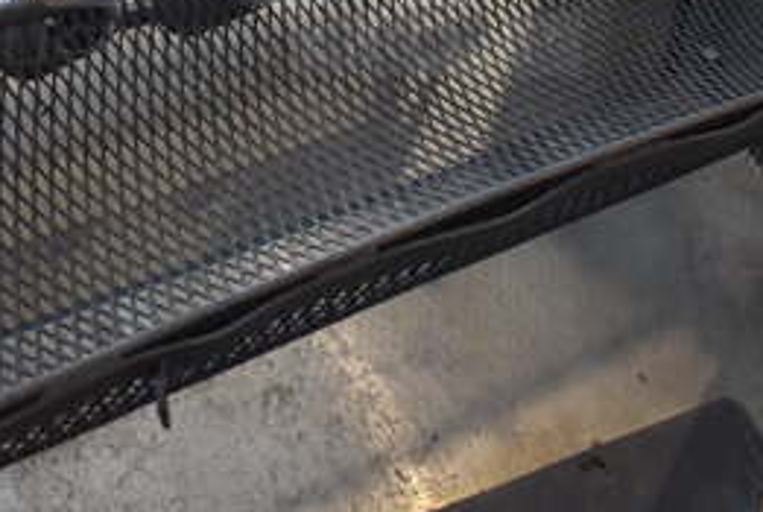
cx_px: 257
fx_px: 1338
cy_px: -79
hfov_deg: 31.6
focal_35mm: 63
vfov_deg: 20.4
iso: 900
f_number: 3.5
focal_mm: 18
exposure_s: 1/125
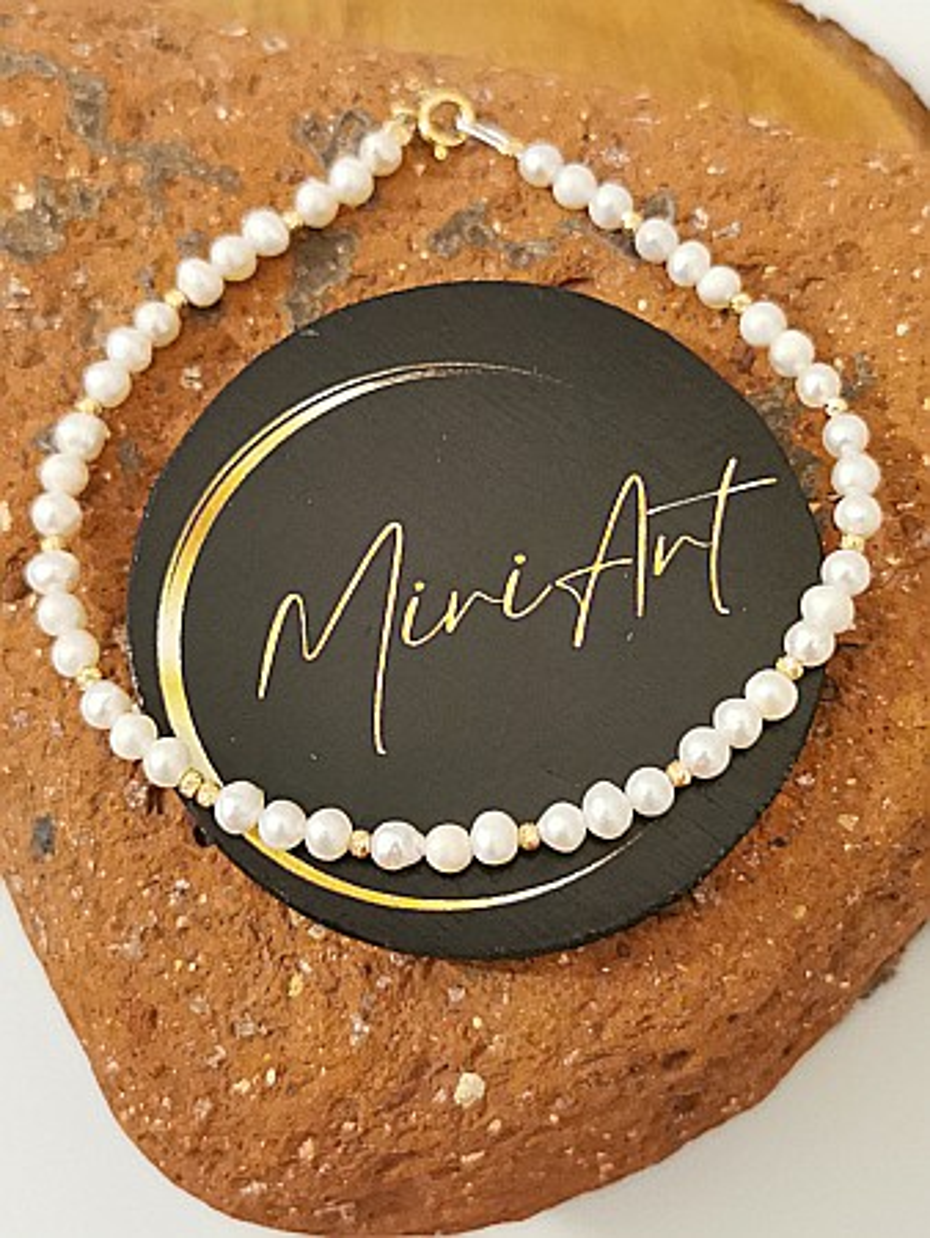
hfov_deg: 25.7
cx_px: 465
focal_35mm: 57
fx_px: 2040
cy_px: 619
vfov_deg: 33.8
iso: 400
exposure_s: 1/50
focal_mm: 5.56
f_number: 1.6
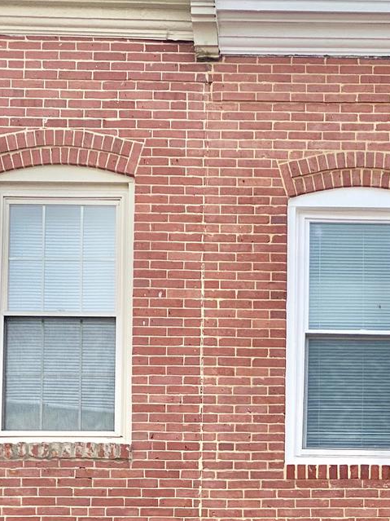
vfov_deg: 15.3
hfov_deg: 11.6
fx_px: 1878
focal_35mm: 125
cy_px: 608
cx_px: 453
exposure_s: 1/940
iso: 20
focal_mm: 6
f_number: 2
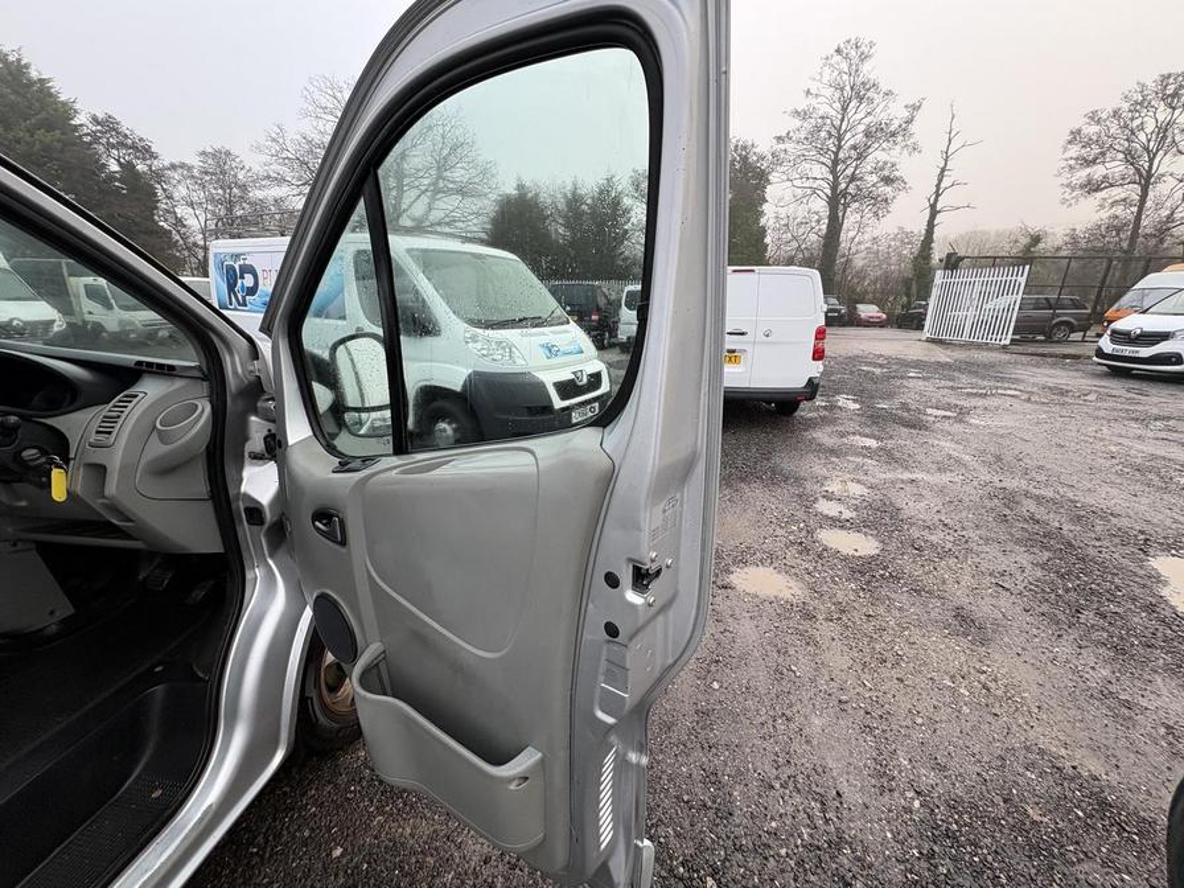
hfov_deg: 102.1
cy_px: 444
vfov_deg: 85.7
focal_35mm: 14
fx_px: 479
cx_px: 592
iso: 64
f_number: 2.2
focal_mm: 2.22
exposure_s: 1/99
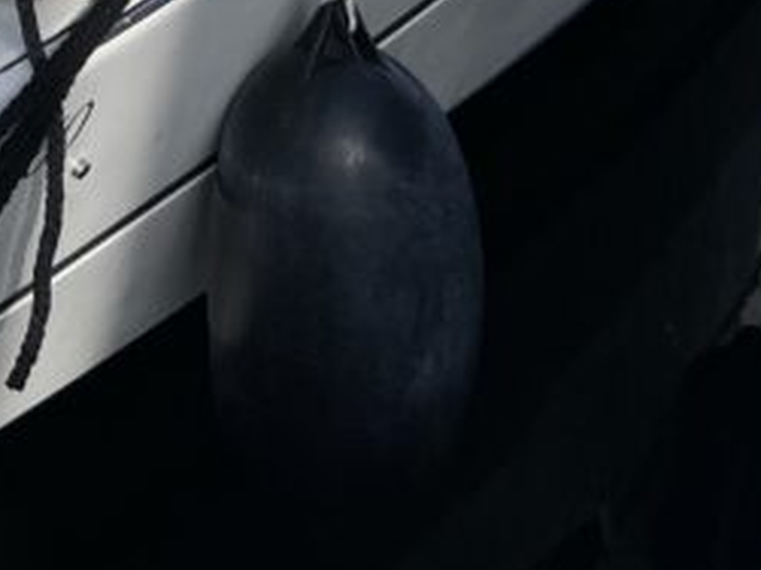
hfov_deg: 16.3
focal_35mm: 106
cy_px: -576
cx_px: -506
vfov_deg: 12.3
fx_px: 2329
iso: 50
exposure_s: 1/6211
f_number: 1.5
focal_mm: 5.7
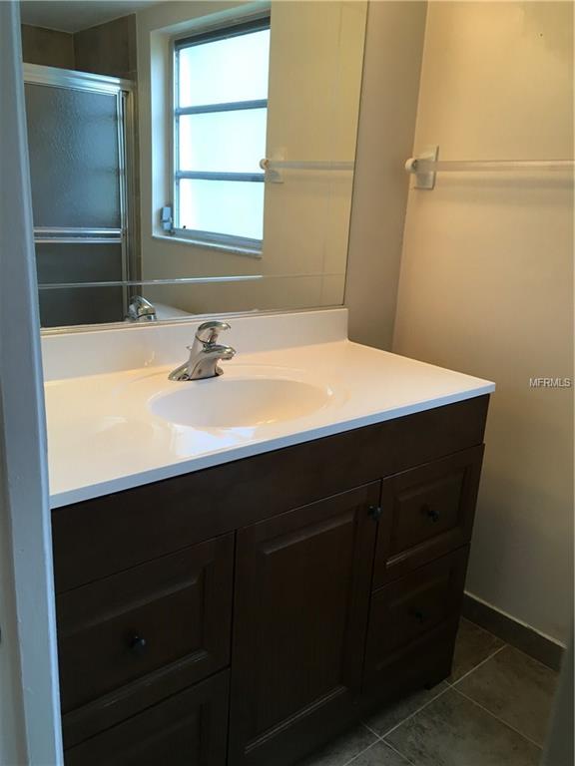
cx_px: 288
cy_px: 383
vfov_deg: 61.7
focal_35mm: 29
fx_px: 642
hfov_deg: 48.2
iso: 25
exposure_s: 1/30
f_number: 2.2
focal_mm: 4.15
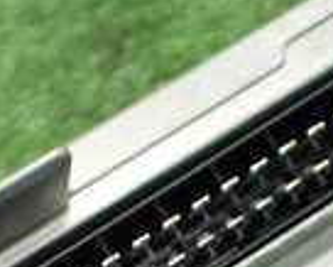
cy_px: 345
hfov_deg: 14.9
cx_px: 122
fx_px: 1272
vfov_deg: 11.7
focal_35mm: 129
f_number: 2.3
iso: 800
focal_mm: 5.4
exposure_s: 1/100
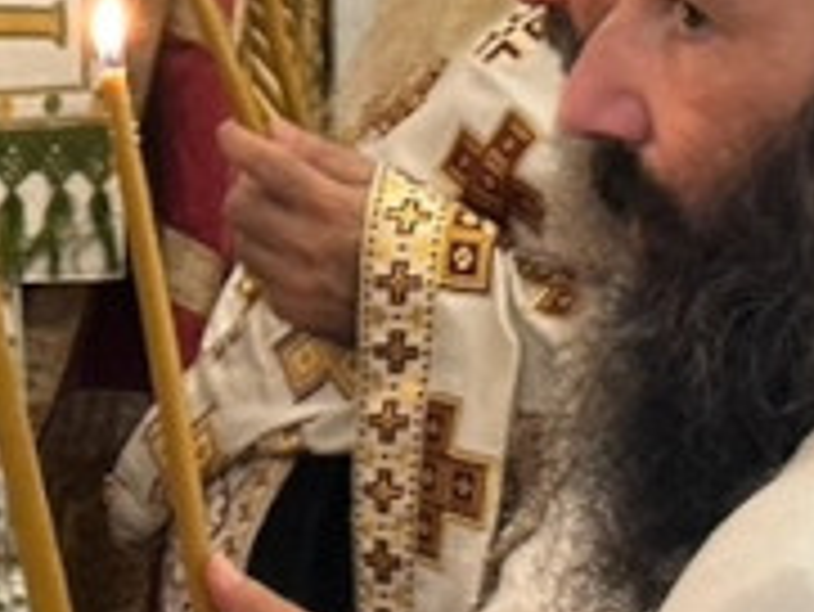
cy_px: -558
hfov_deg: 7.4
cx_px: -166
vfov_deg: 5.5
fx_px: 6236
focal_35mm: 265
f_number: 1.78
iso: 250
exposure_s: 1/33
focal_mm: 6.86
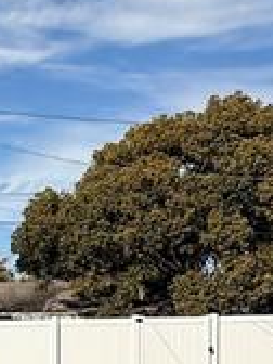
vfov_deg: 28.7
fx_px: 673
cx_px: -24
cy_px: 349
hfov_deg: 21.8
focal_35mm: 64
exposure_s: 1/2611
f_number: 2.2
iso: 50
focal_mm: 2.22
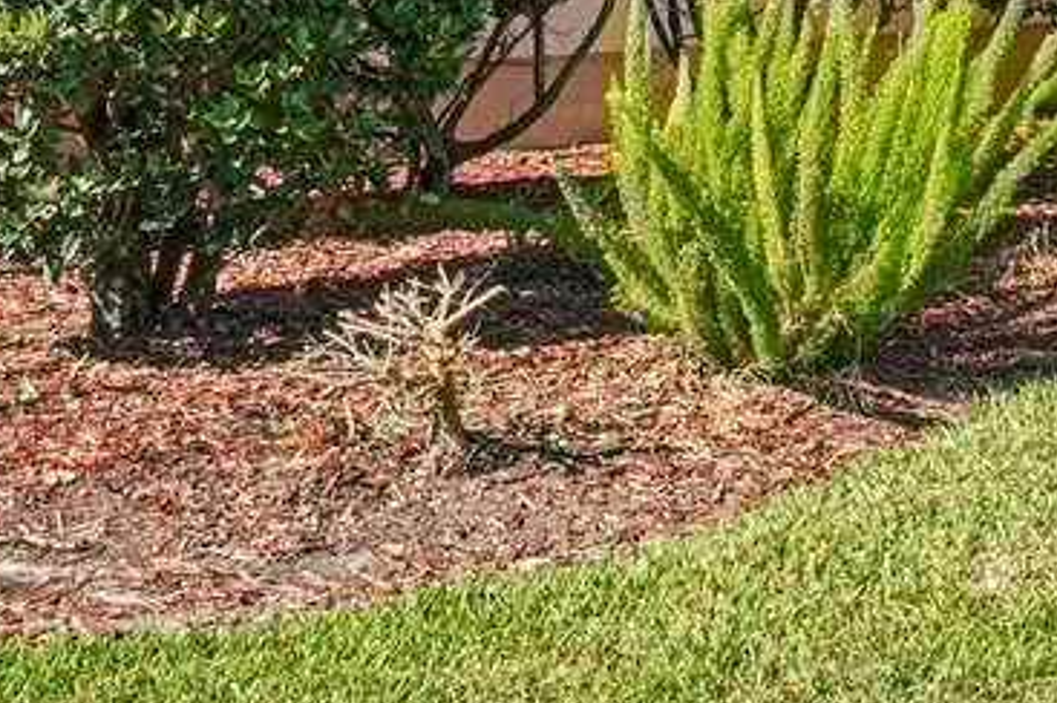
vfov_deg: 9.8
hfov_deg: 14.7
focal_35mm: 134
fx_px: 3931
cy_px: -442
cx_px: 1339
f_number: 20
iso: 100
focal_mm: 24
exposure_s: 1/30
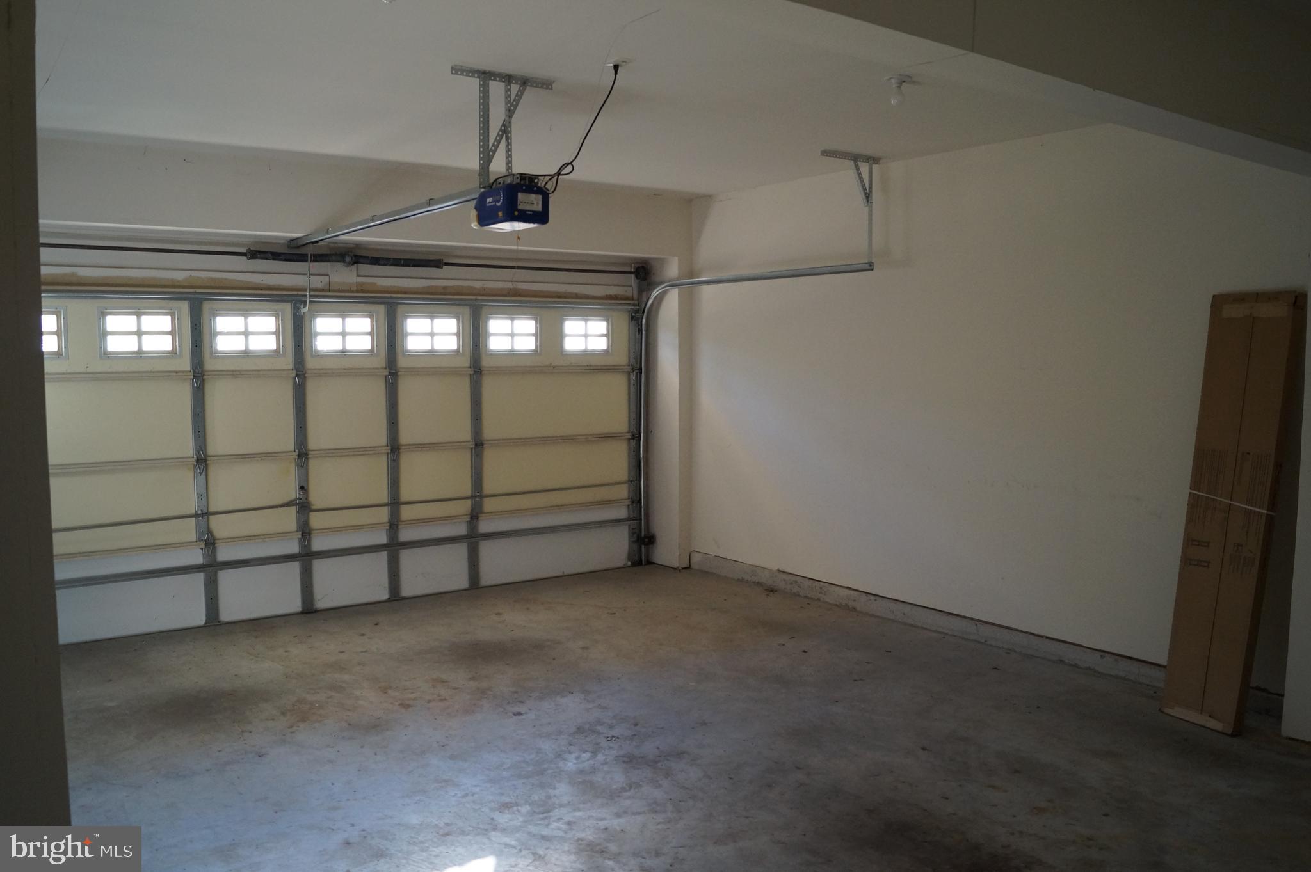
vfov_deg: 47.9
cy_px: 436
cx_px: 656
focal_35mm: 27
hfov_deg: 67.4
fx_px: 983
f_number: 4
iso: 1000
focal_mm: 18
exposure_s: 1/160
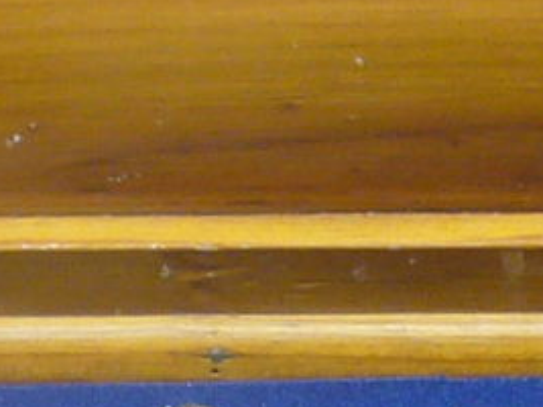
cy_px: 696
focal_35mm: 234
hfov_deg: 8.5
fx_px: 3669
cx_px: 153
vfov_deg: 6.2
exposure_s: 1/30
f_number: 2.8
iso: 100
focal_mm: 4.6
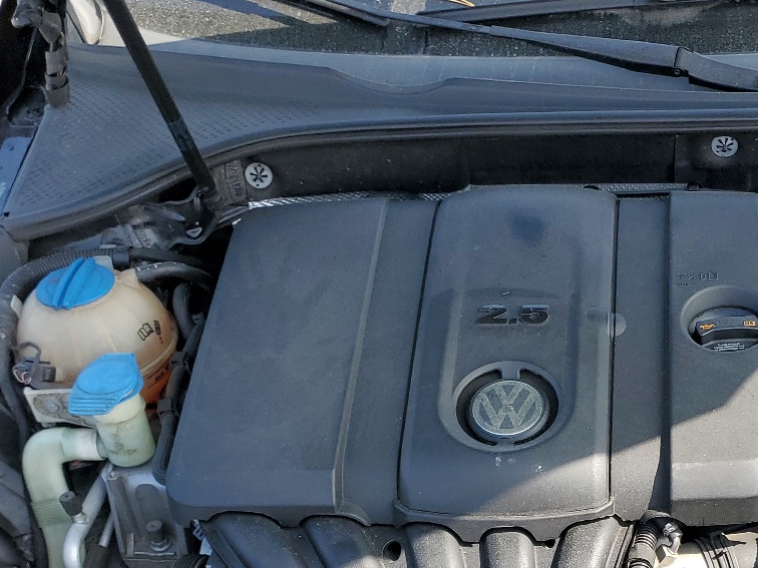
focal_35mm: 55
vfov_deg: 25.5
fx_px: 1204
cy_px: 535
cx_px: 581
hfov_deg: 34.1
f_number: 1.5
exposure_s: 1/769
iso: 50
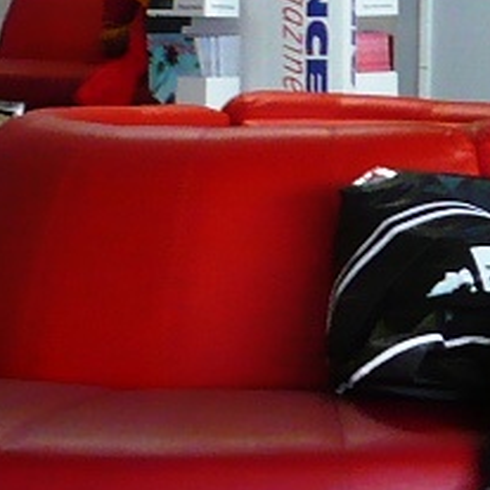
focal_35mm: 191
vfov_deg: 9.1
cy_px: 7
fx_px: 3059
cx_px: 1124
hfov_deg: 8.5
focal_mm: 5.8
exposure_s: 1/30
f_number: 2.8
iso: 200
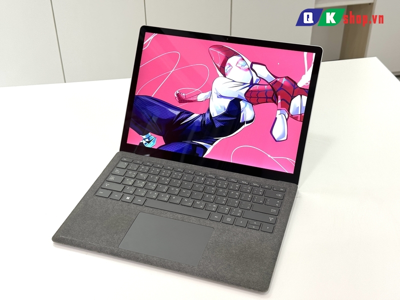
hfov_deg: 39.7
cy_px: 150
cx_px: 200
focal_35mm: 48
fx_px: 555
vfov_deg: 30.3
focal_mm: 6.76
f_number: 1.78
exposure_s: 1/138
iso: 50
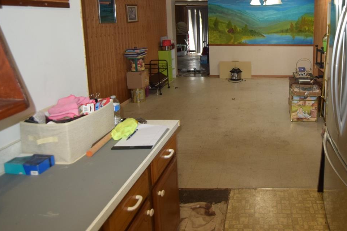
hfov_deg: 67.4
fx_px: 241
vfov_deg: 48.5
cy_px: 48
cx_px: 257
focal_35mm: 25
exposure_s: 1/60
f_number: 3.5
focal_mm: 10
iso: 800
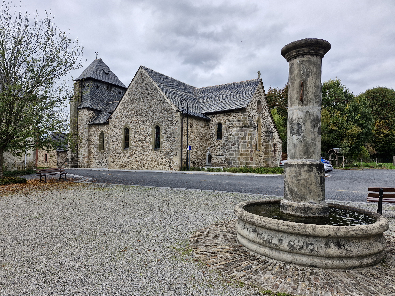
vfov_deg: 58.9
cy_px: 148
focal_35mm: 23
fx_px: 262
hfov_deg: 73.9
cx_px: 198
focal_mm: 5.54
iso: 50
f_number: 1.8
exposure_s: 1/1484
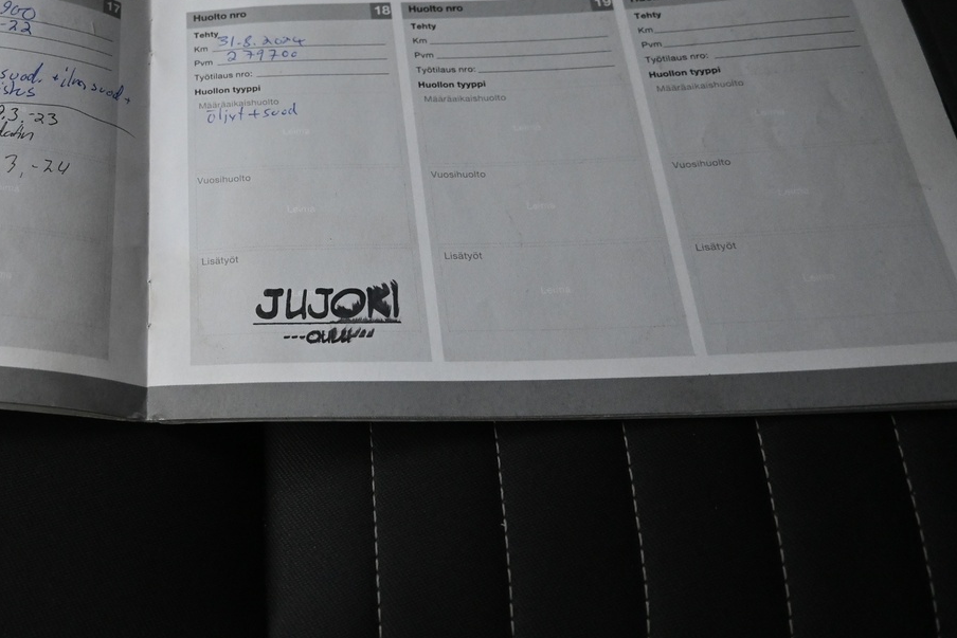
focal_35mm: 43
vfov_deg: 30.7
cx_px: 140
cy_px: 167
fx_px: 1143
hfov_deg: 42.5
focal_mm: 16
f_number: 3.5
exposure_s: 1/25
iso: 2000
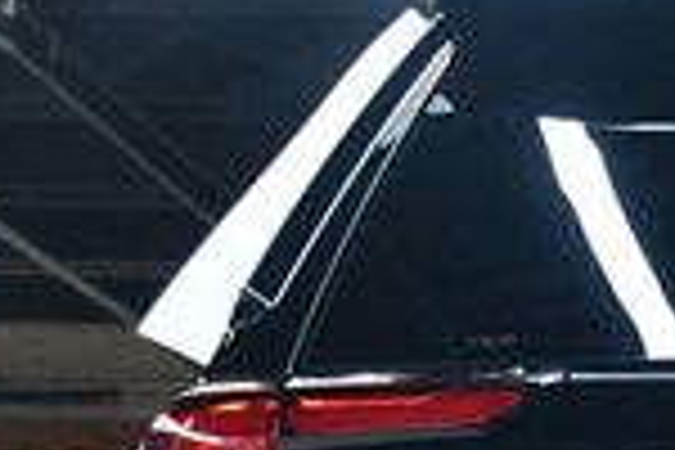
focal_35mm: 141
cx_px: 1161
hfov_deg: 13.3
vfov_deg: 9.2
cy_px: 860
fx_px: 2644
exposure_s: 1/125
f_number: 3.5
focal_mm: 22
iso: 2500
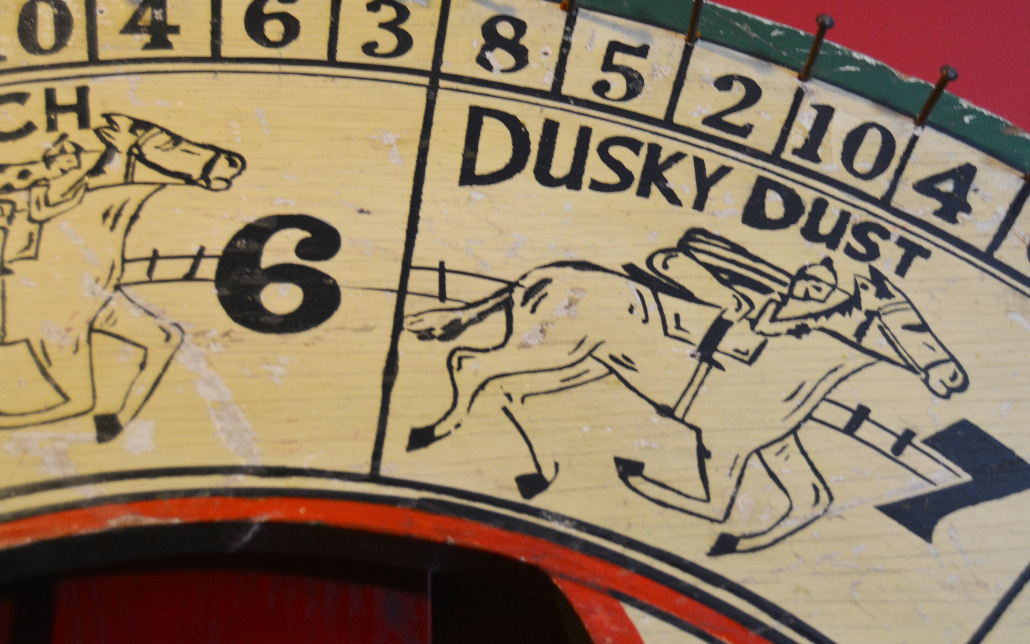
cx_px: 645
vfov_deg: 18.8
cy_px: 235
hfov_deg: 29.7
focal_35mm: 69
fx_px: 1937
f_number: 4.5
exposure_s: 1/60
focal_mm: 34
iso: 800
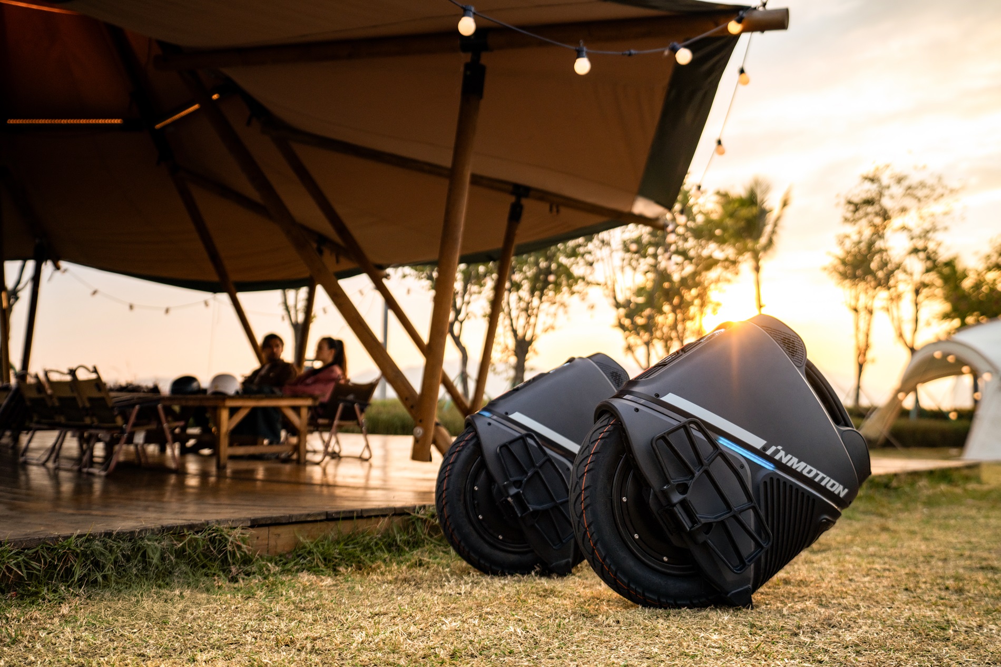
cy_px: 334
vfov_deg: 40.0
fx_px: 918
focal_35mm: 33
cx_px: 500
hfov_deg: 57.2
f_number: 2.8
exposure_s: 1/1250
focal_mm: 33
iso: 400
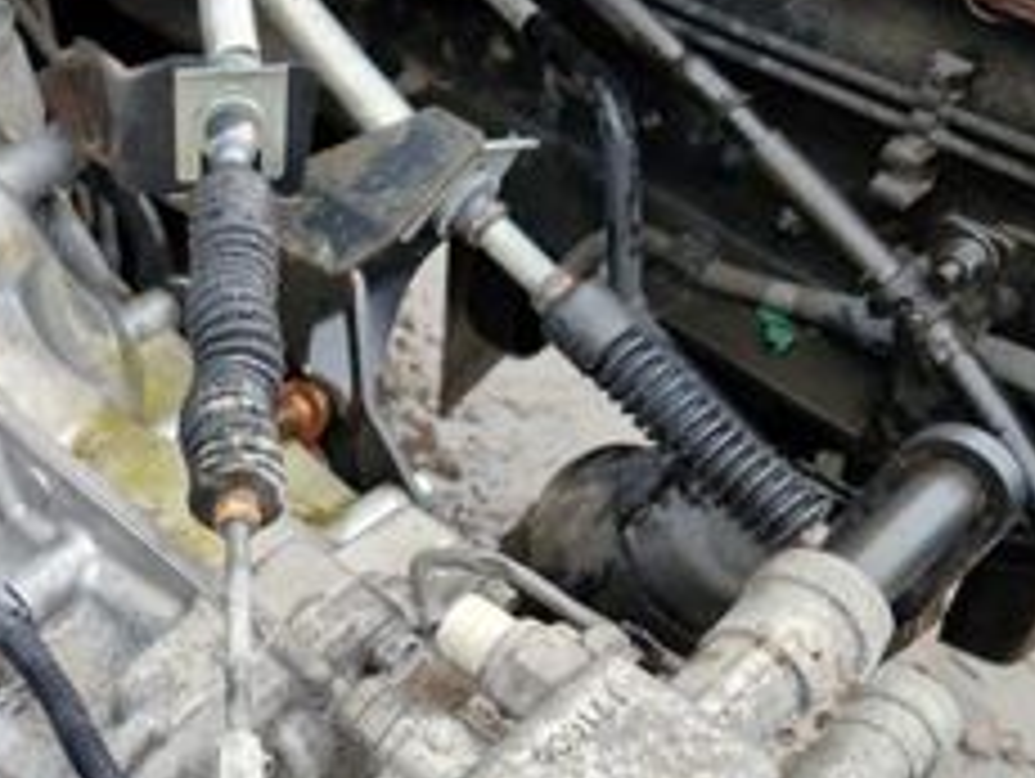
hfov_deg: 30.9
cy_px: 724
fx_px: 1796
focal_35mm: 60
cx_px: 126
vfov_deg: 23.7
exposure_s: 1/180
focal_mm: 5.4
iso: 100
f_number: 1.8
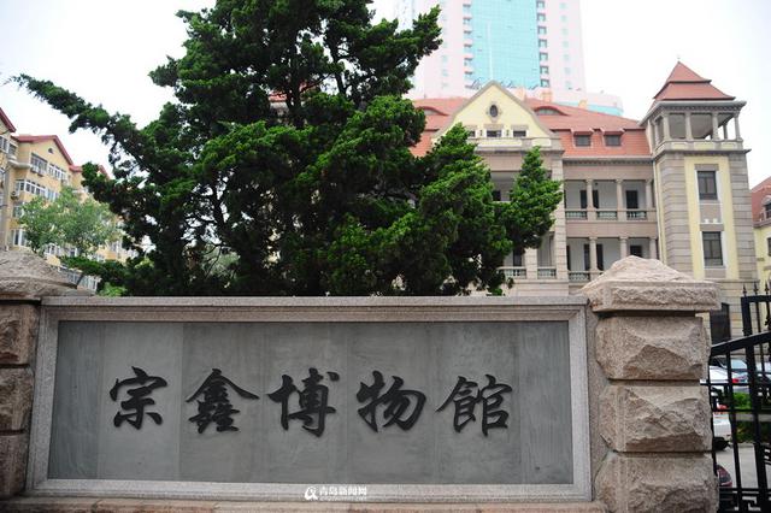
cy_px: 256
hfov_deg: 65.5
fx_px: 599
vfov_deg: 46.4
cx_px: 386
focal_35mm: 28
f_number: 2.8
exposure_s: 1/1000
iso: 200
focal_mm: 28
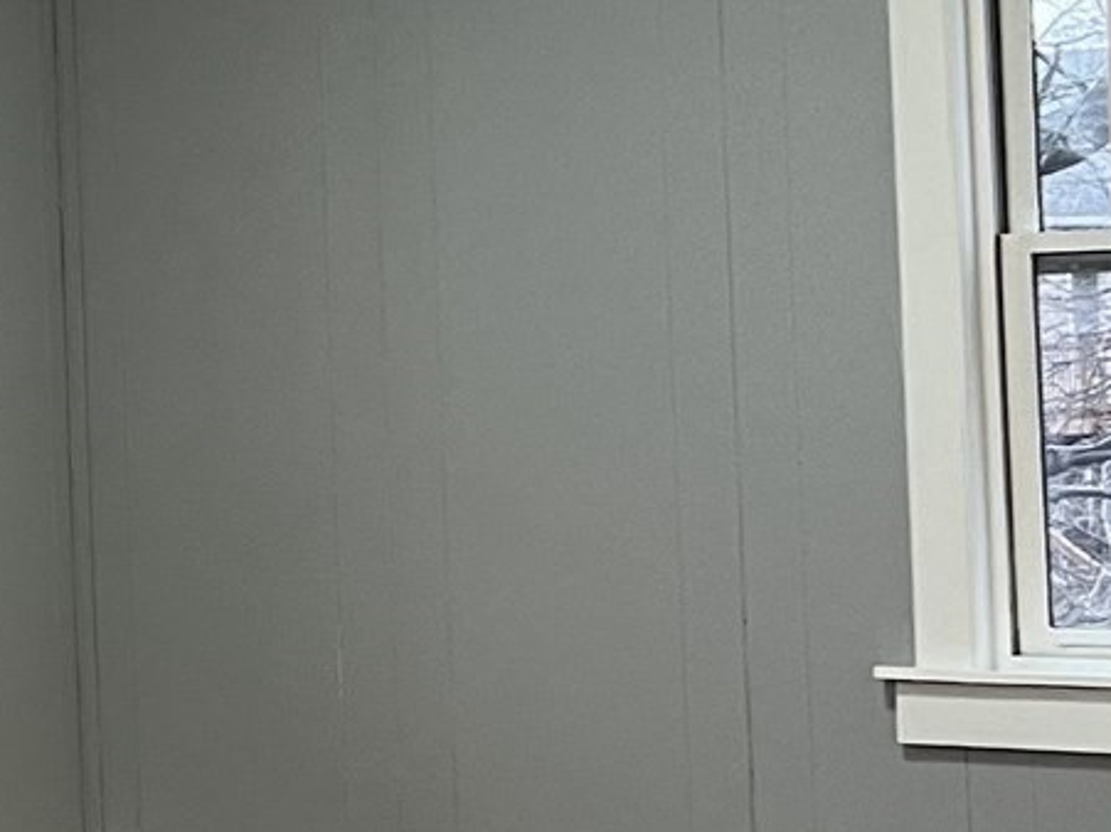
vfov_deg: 12.5
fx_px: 3786
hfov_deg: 15.0
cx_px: -746
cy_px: 212
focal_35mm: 118
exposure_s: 1/60
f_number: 1.5
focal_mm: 5.7
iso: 80
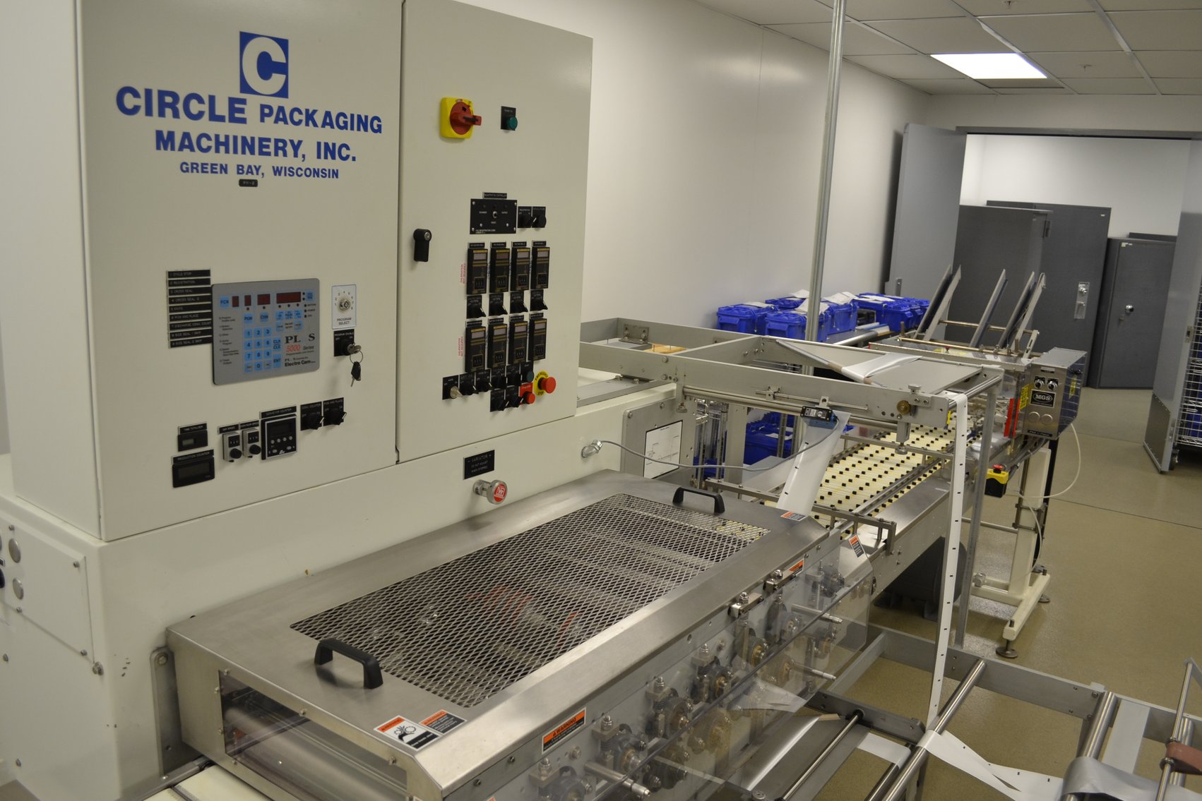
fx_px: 902
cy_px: 400
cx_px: 601
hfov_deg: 67.4
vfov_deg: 47.9
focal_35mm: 27
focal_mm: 18
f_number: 5
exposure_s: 1/50
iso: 400
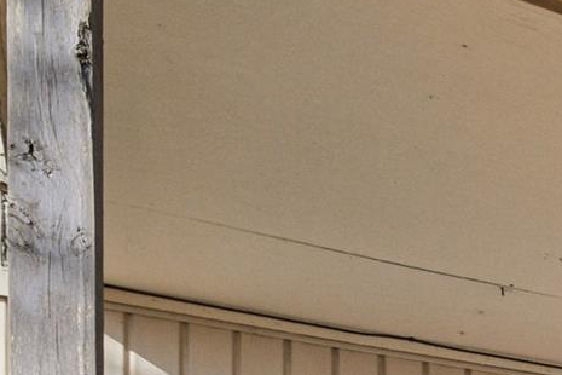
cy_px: 656
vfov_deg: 17.2
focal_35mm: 66
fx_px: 1030
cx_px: 786
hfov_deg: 25.1
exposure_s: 1/400
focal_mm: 10
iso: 400
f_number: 8
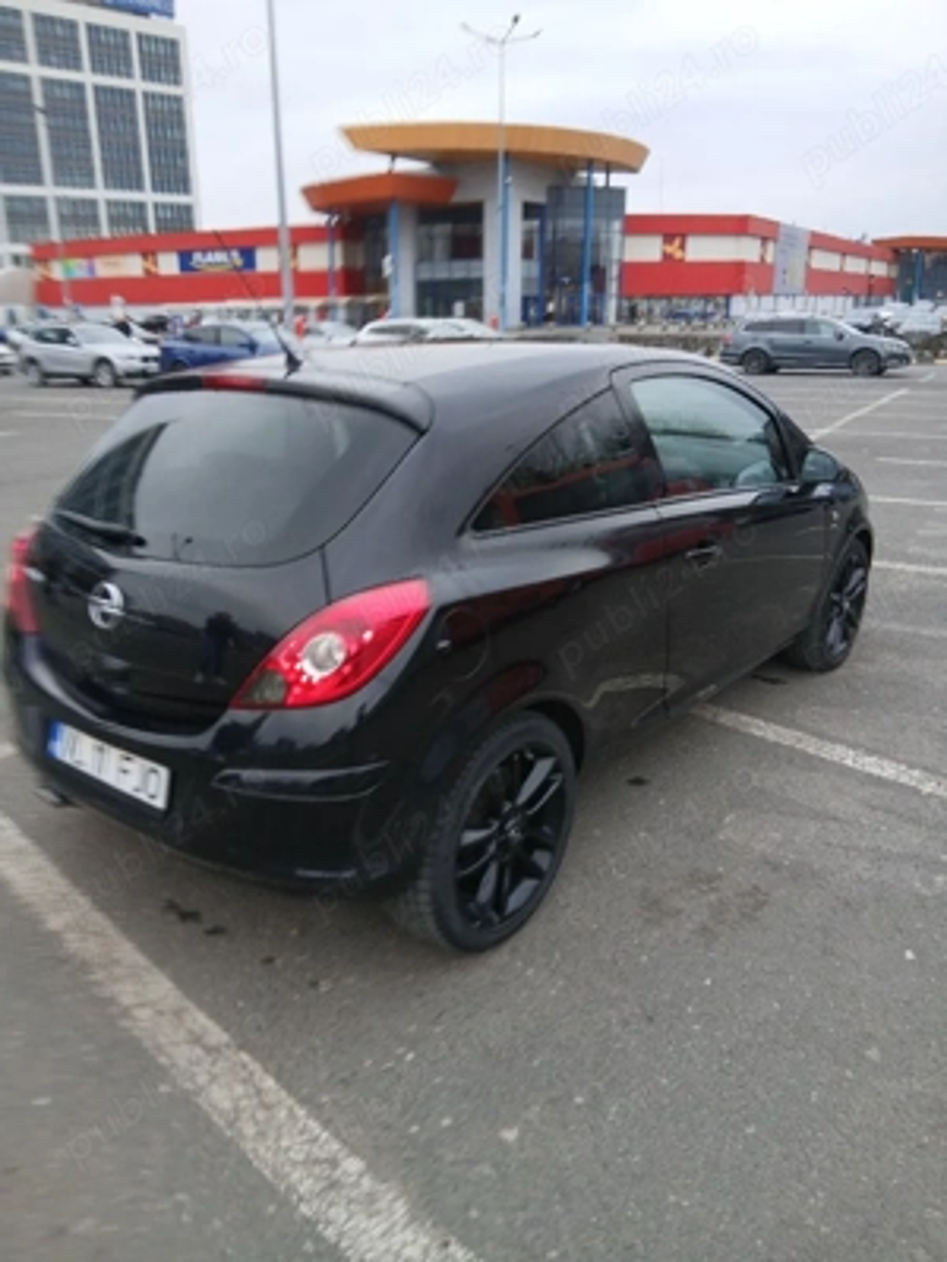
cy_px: 631
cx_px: 474
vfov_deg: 67.3
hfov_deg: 53.1
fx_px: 948
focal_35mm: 26
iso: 32
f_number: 1.8
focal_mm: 3.98
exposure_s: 1/50.3
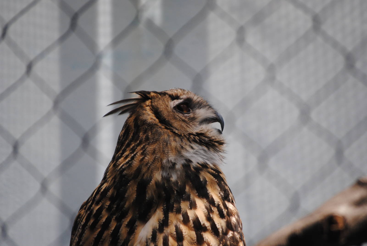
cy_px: 123
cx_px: 184
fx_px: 3062
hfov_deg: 6.9
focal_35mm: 300
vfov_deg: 4.6
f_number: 5.6
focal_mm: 200
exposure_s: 1/400
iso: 400
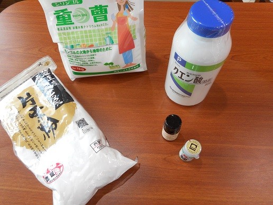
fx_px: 197
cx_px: 136
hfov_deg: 69.4
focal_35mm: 25
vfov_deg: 54.9
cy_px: 102
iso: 125
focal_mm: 4.5
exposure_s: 1/30
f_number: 3.7
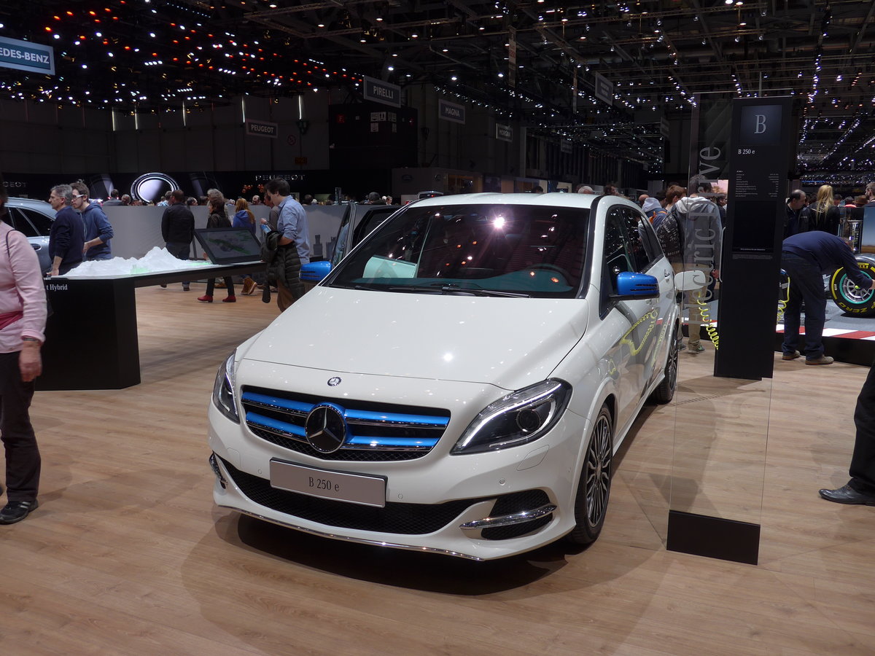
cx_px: 438
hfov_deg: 61.7
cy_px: 328
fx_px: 733
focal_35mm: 29
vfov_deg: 48.2
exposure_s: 1/160
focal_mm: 6
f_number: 2.8
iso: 80
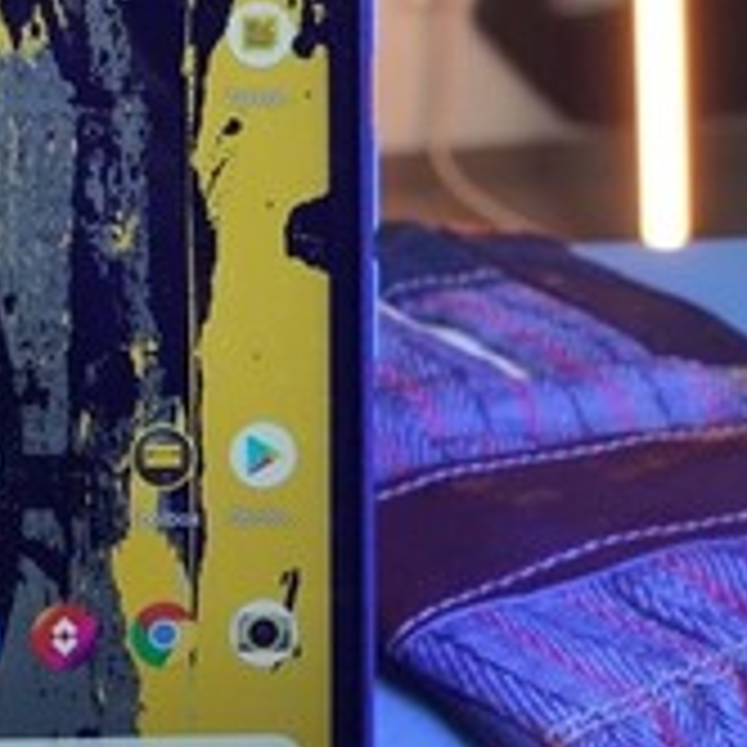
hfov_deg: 21.3
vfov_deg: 22.7
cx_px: -130
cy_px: 241
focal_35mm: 76
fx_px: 1856
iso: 2000
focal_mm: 24
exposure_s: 1/200
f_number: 8
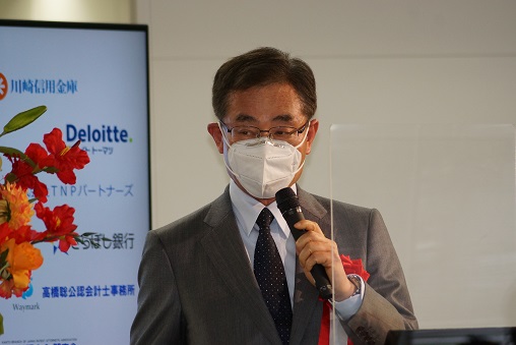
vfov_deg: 4.6
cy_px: 172
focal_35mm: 300
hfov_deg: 6.9
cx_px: 258
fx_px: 4301
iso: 800
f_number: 5.6
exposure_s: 1/160
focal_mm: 200
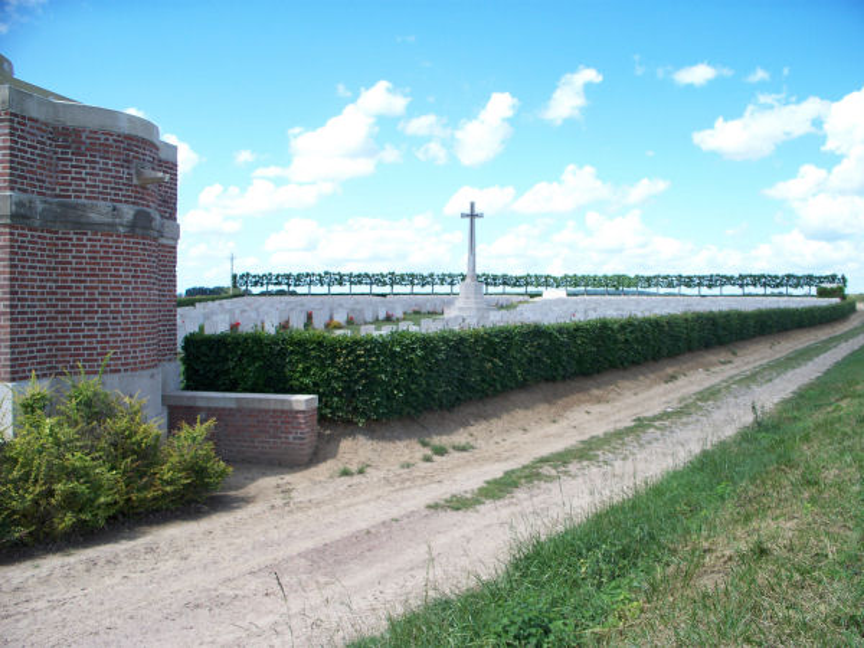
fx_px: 899
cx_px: 432
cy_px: 324
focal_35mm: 36
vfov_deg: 39.7
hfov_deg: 51.4
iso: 64
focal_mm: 7.54
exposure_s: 1/500
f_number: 2.8
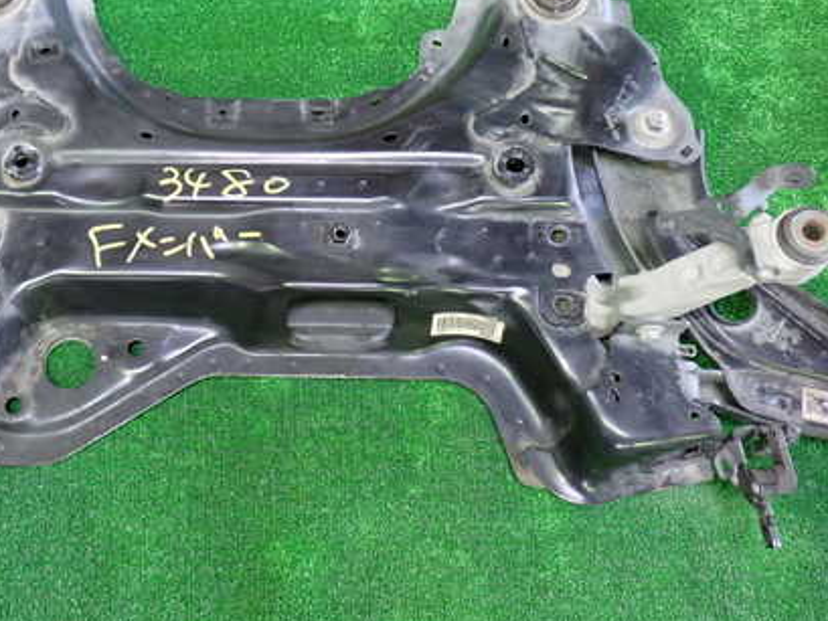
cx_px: 271
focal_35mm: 44
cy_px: 245
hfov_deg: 42.3
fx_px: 1053
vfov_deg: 32.8
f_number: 2.3
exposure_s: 1/30
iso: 640
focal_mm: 5.4
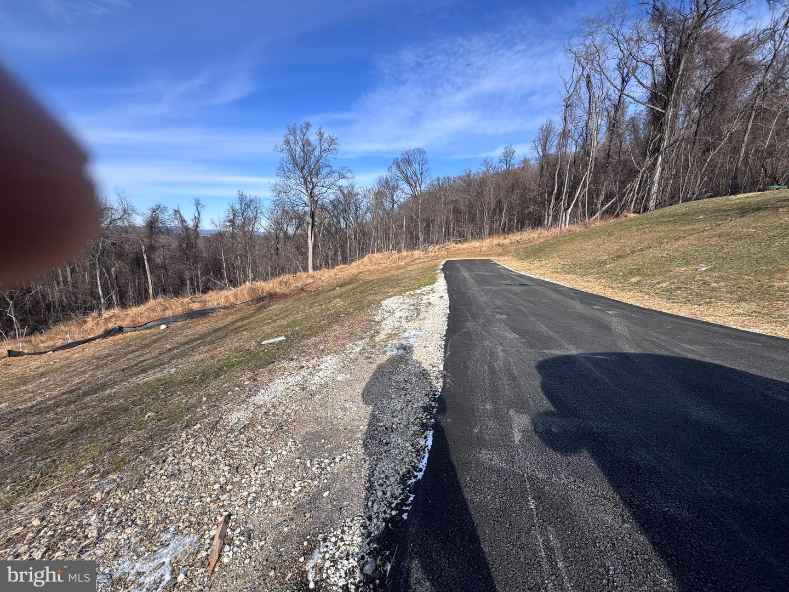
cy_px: 296
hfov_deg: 102.1
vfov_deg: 85.7
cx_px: 394
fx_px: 319
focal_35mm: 14
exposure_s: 1/1449
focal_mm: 2.22
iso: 50
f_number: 2.2
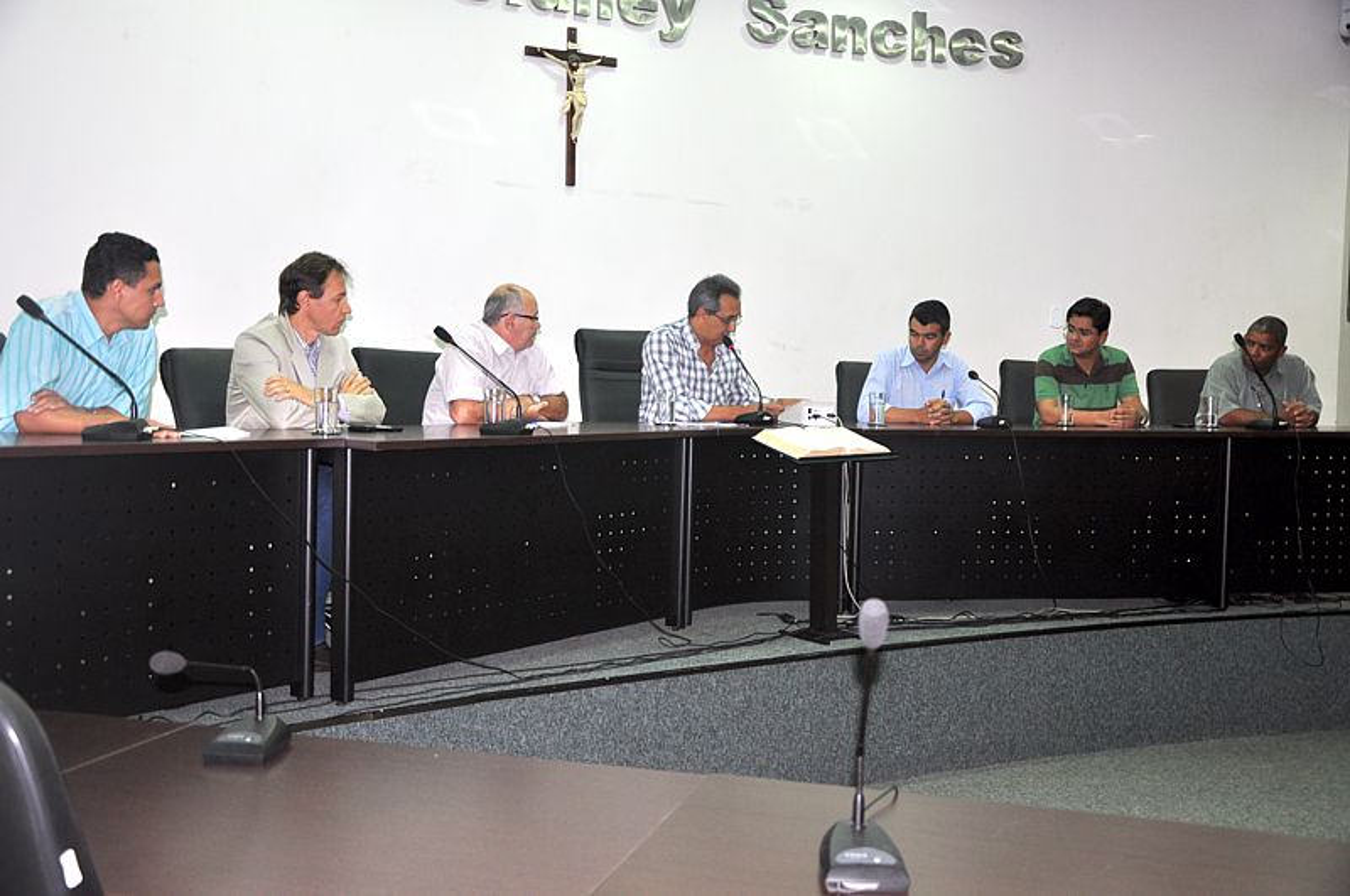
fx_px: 1404
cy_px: 448
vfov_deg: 35.4
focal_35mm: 38
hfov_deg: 51.3
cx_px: 675
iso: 400
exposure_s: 1/60
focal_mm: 25
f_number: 4
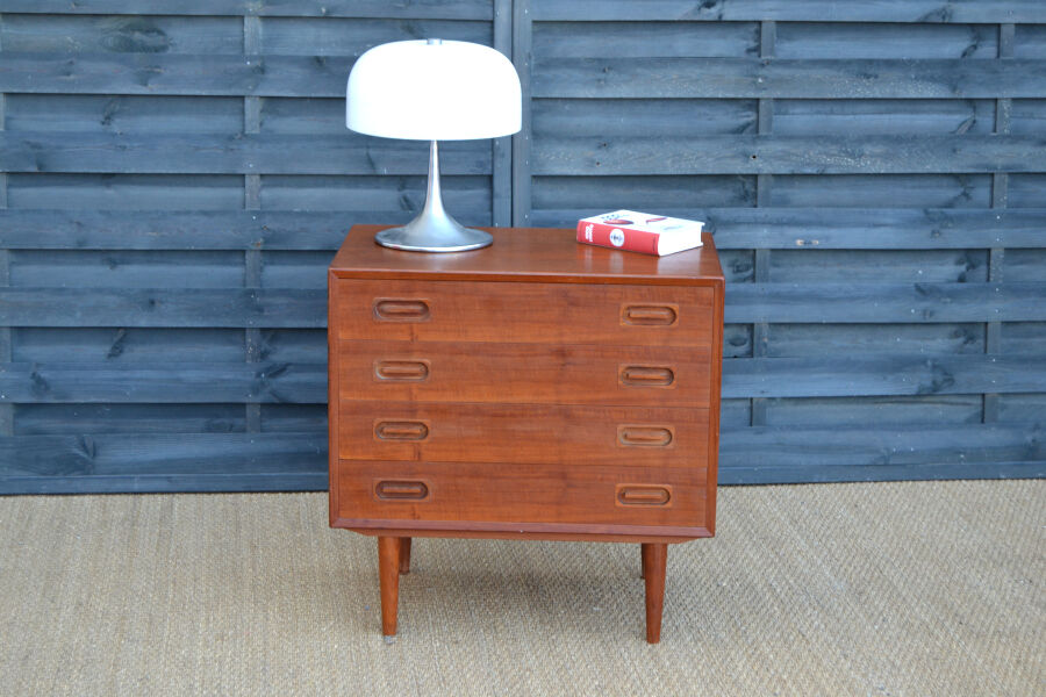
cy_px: 348
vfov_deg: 18.9
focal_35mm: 72
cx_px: 523
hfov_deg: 28.1
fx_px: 2092
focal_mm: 48
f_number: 5.3
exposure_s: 1/80
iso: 400
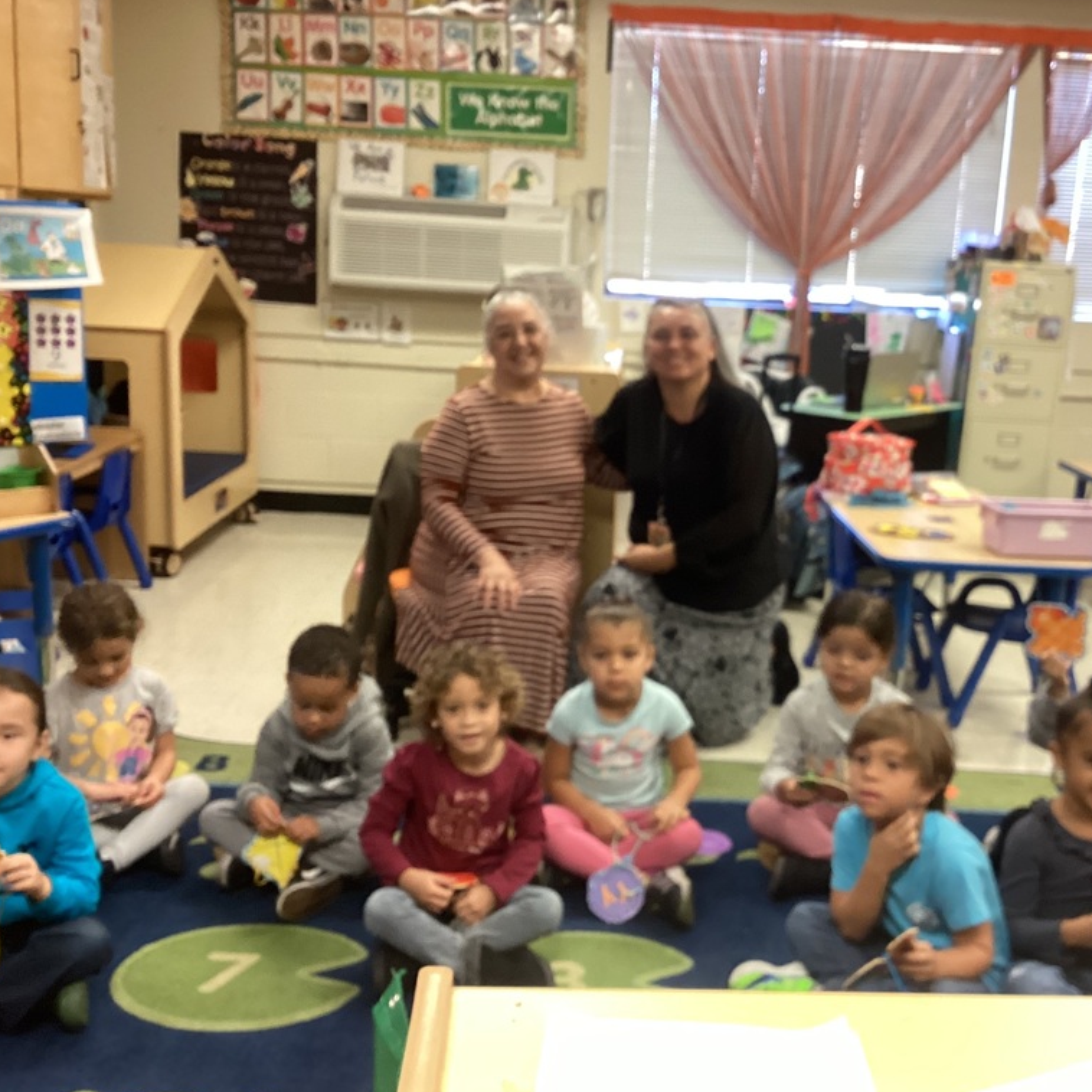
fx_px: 1321
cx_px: 653
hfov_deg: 44.7
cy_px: 546
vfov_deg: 44.9
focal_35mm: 37
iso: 200
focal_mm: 3.3
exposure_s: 1/60
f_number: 2.4
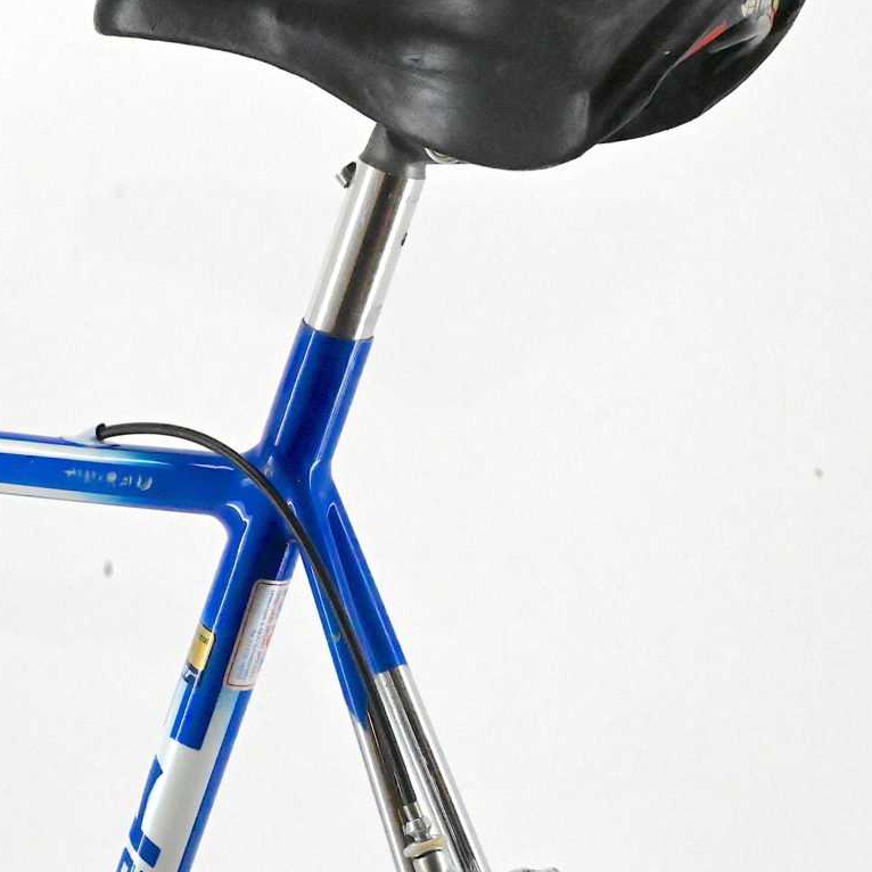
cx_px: -189
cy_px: 616
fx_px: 4246
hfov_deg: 11.5
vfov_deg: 11.7
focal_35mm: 149
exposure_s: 1/640
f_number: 20
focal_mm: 70
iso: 20000
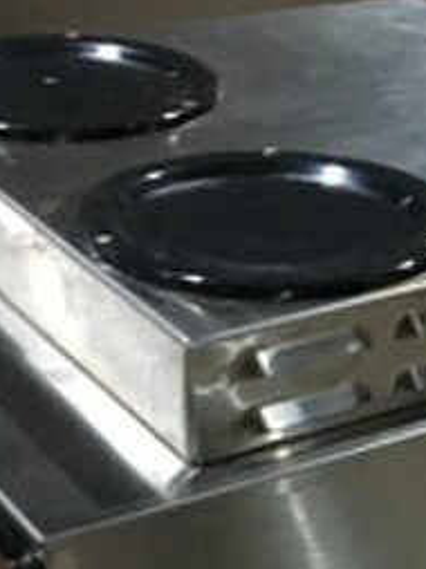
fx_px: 1529
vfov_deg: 19.4
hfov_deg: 15.7
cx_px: 390
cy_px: 747
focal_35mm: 93
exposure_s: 1/15
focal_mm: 4.15
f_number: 2.2
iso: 250
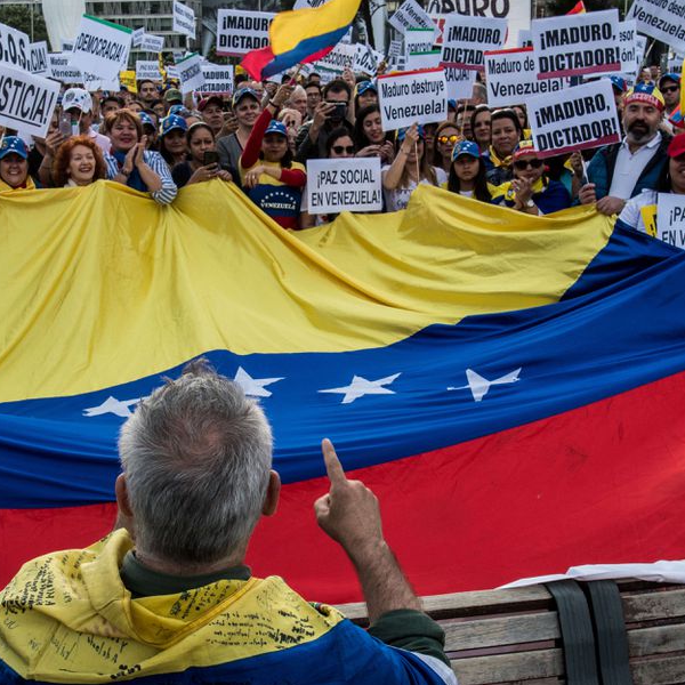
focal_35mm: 51
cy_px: 381
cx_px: 309
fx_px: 1142
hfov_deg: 33.4
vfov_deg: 33.4
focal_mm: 20
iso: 200
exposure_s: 1/160
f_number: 8
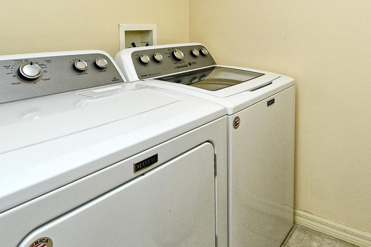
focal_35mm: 28
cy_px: 87
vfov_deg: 45.8
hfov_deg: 64.7
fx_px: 288
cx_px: 227
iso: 640
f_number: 9
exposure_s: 1/250
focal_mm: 12
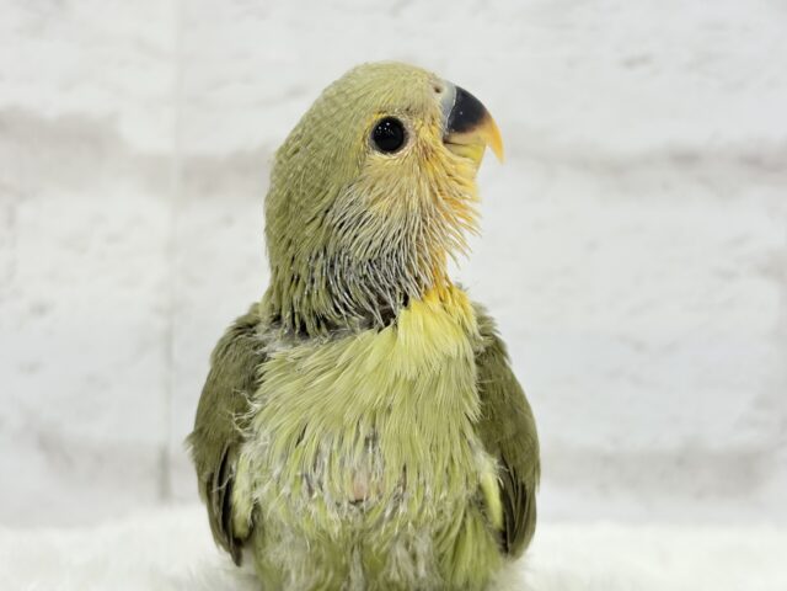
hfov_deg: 36.8
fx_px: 1182
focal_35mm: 52
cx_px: 394
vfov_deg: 28.0
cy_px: 296
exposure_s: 1/100
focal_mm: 5.96
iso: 80
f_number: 1.6
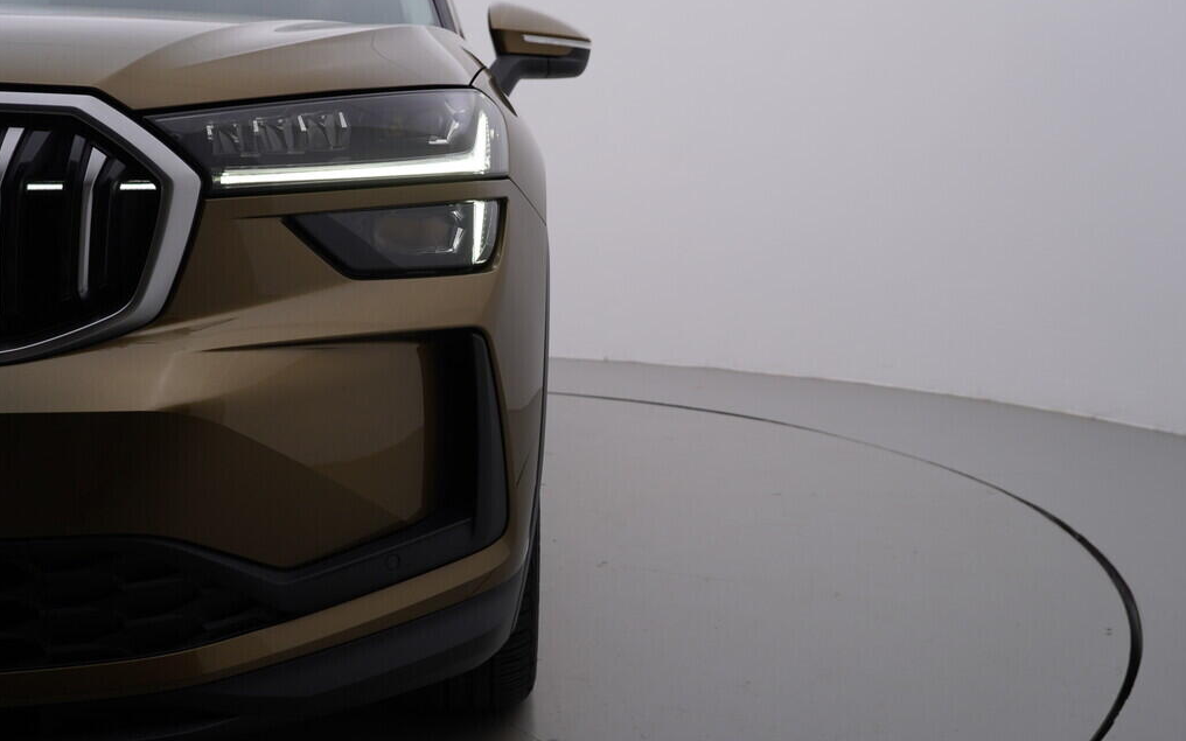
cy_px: 355
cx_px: 594
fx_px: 1196
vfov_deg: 34.4
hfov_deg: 52.7
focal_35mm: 37
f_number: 5
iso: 125
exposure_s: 1/125
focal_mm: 24
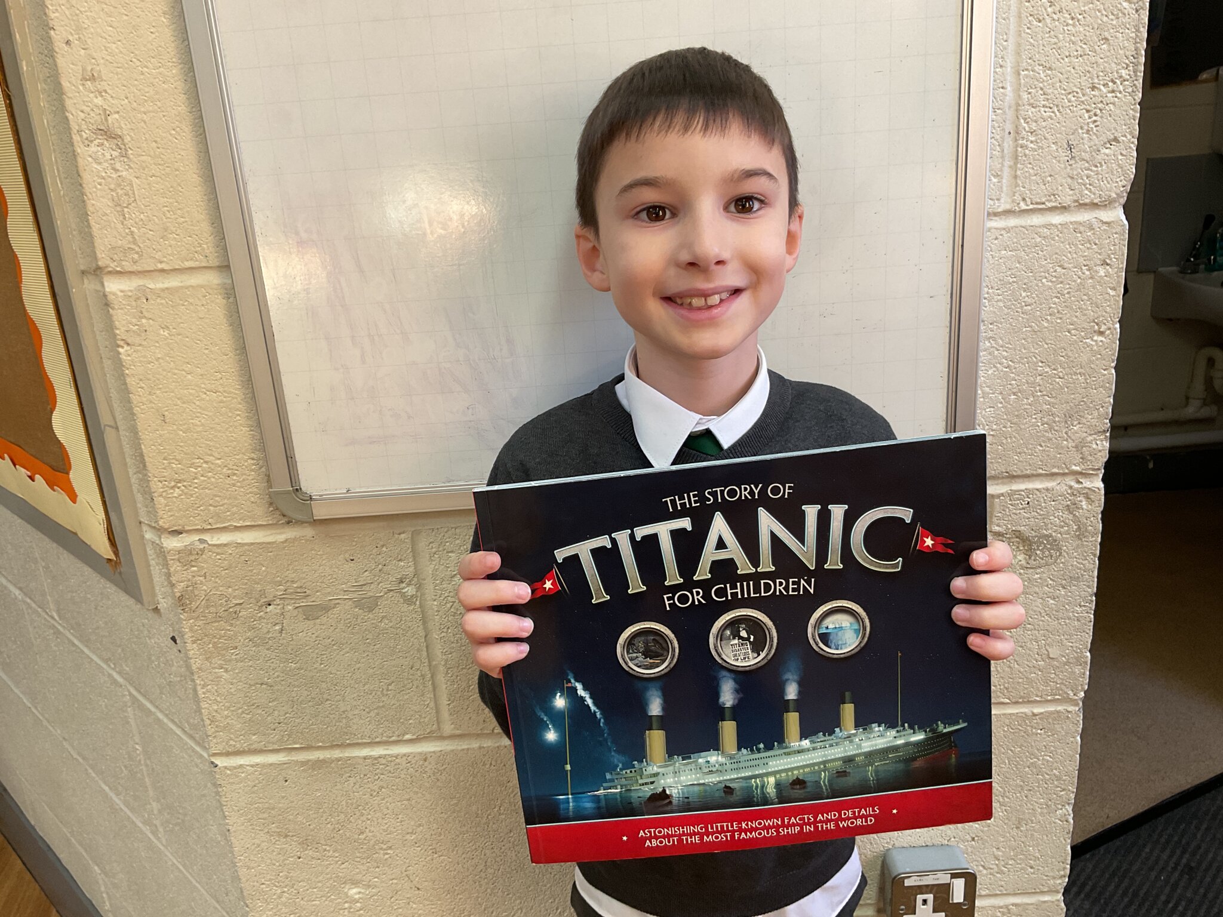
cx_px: 612
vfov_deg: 48.2
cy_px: 458
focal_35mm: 29
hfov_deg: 61.7
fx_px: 1025
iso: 50
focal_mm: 3
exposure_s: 1/50
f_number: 1.8
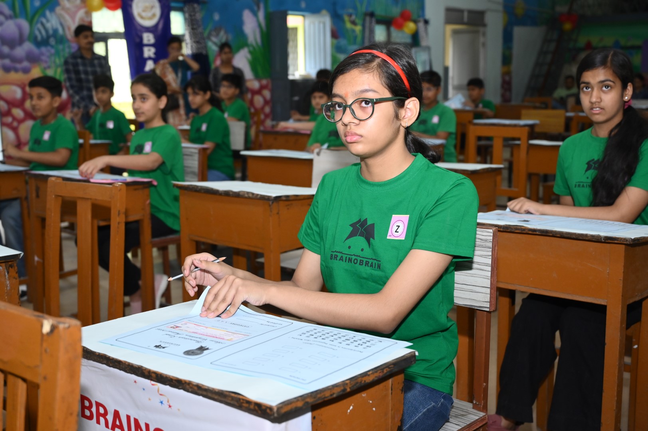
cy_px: 216
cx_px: 324
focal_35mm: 43
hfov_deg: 45.5
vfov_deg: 31.1
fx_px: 773
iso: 1600
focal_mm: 43
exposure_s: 1/200
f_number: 4.5
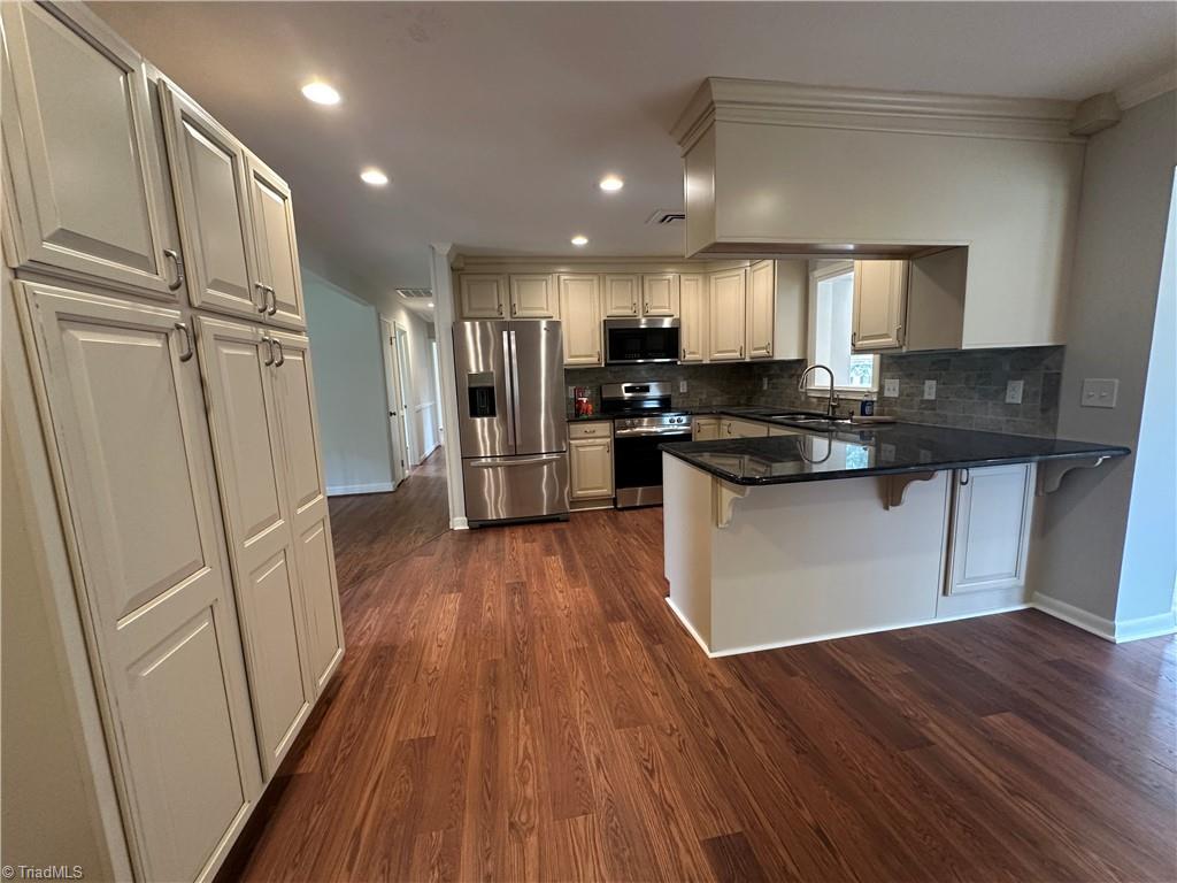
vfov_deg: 85.7
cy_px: 442
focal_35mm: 14
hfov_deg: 102.1
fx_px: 476
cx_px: 588
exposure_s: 1/120
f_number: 2.2
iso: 320
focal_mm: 2.22
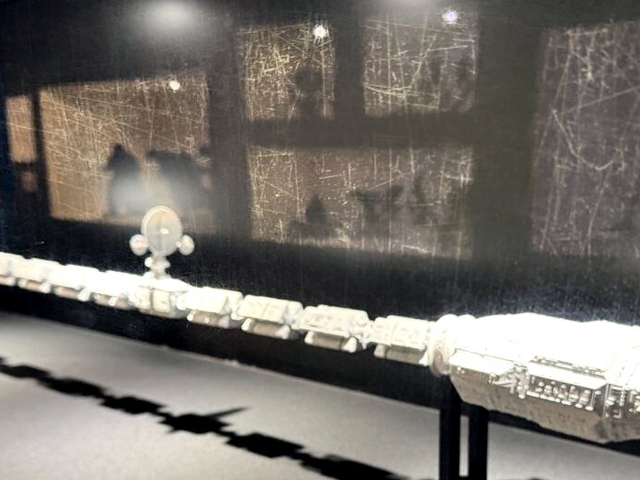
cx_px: 384
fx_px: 814
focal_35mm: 44
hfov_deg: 42.7
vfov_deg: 32.0
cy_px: 382
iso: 320
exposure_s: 1/60
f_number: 1.8
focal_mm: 6.8
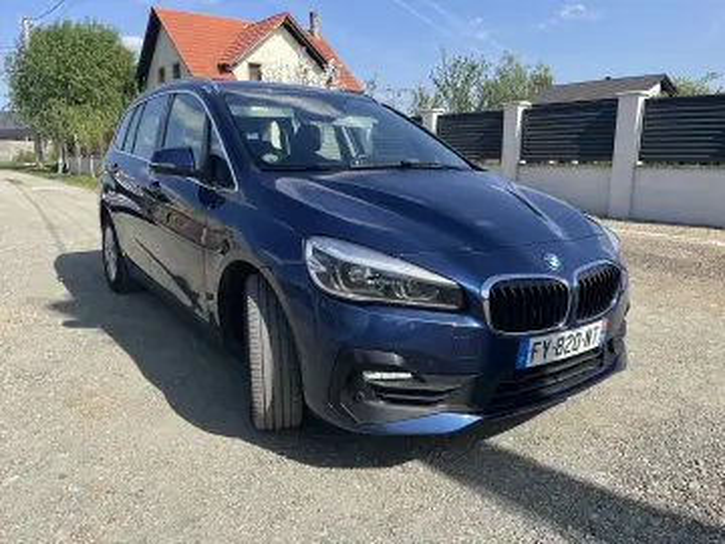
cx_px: 362
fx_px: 545
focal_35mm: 26
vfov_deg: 53.1
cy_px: 272
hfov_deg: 67.3
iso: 50
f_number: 1.6
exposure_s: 1/2137
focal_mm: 5.1
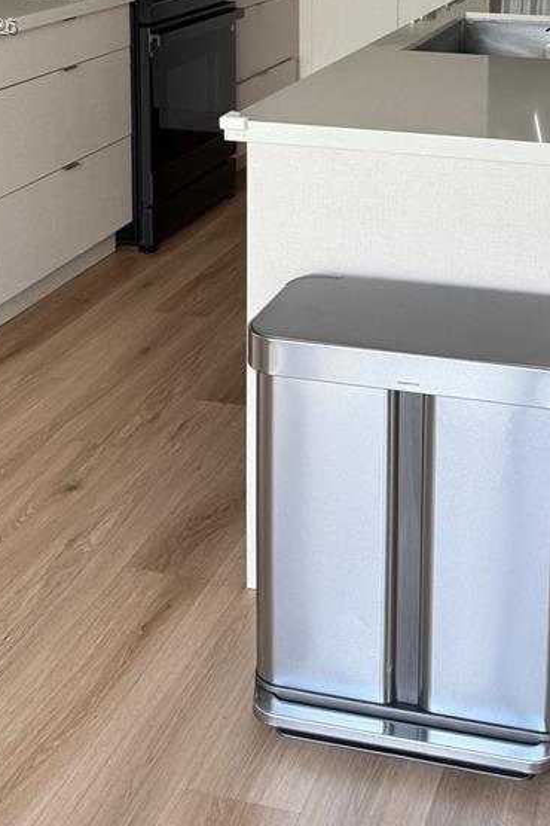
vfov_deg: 34.1
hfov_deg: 24.8
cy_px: 28
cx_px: 410
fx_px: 1237
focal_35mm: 54
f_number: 1.78
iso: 80
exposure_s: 1/121
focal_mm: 6.76
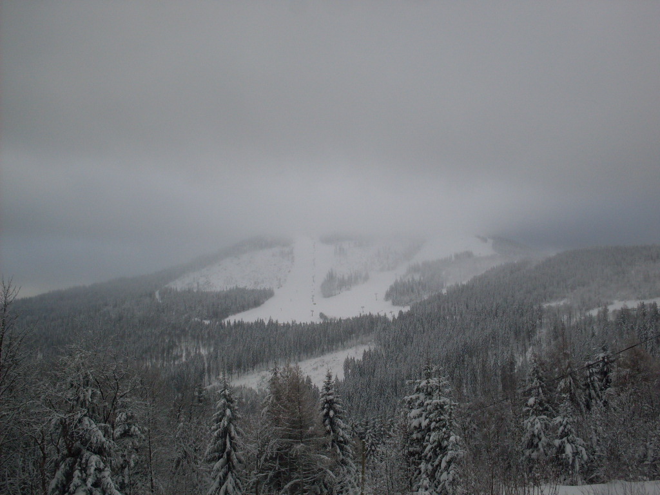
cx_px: 330
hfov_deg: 49.0
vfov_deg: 37.7
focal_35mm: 38
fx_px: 725
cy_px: 248
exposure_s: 1/125
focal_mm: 6.3
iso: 80
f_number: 8.4
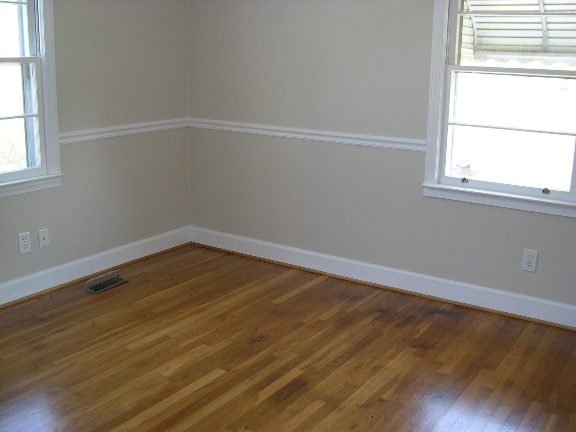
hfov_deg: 49.0
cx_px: 288
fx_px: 632
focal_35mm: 38
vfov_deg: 37.7
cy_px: 216
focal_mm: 8
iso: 100
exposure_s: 1/30
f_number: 2.8
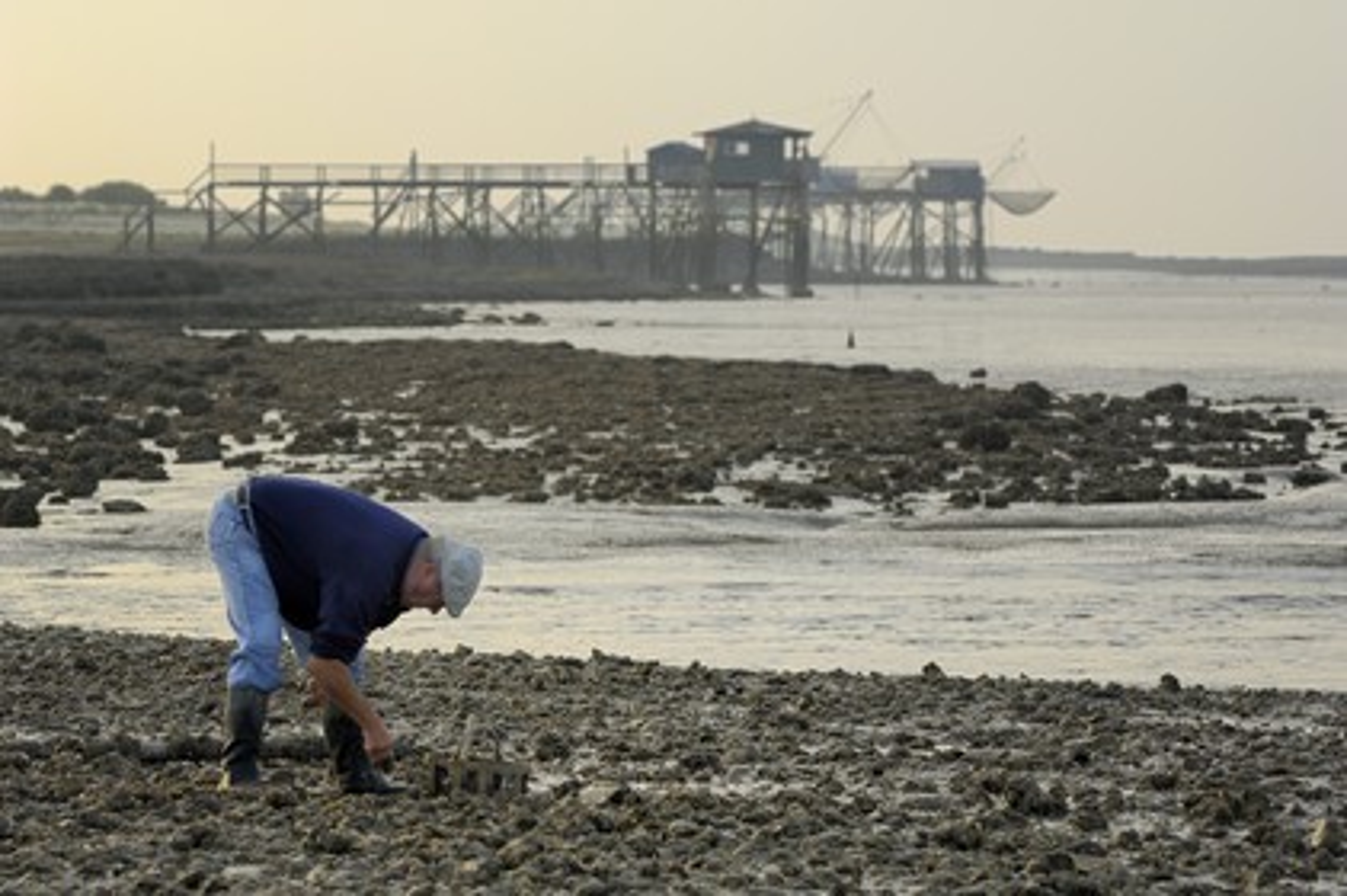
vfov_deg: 7.3
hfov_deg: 11.0
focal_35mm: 188
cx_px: 674
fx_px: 7010
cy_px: 448
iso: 100
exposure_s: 1/160
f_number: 4.5
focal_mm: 125
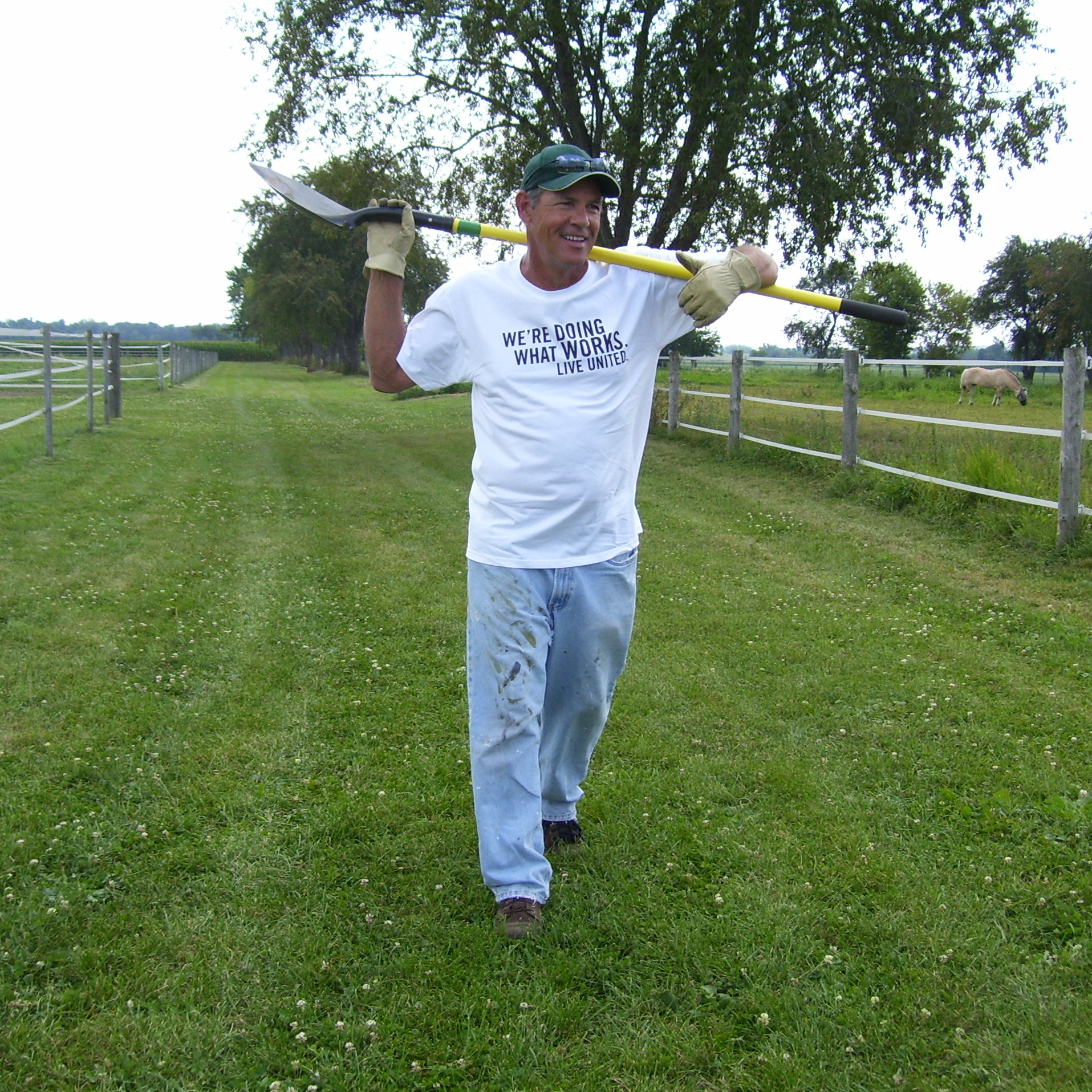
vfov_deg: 38.3
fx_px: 1570
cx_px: 591
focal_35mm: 44
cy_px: 543
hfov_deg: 38.3
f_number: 2.7
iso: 80
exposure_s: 1/750
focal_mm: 6
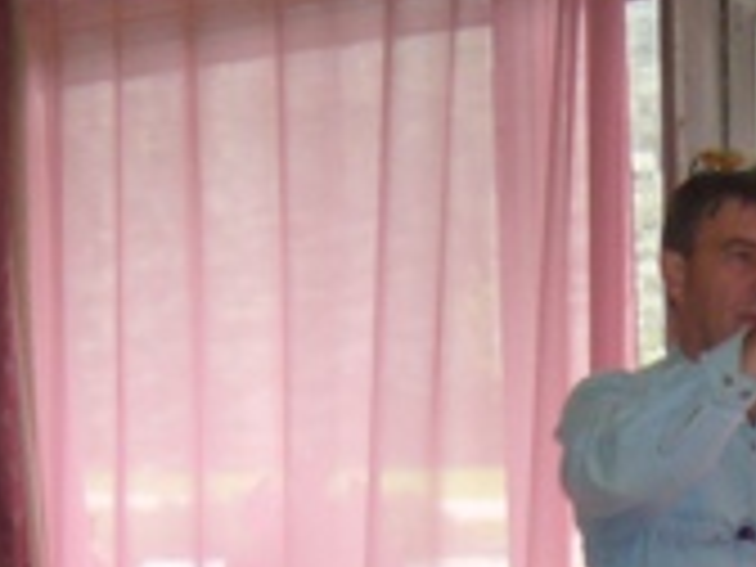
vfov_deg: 11.3
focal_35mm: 125
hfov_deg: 15.5
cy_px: 882
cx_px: 774
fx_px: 2730
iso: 150
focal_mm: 5.8
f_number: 2.8
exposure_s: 1/60
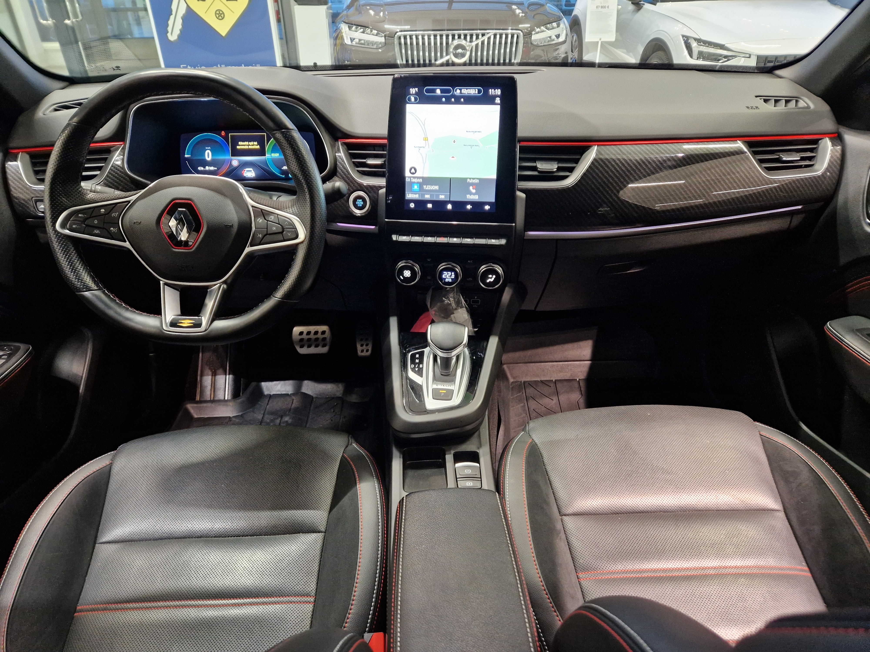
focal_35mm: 23
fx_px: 578
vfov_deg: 58.9
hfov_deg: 73.9
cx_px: 435
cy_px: 326
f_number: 1.8
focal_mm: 5.4
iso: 640
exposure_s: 1/100
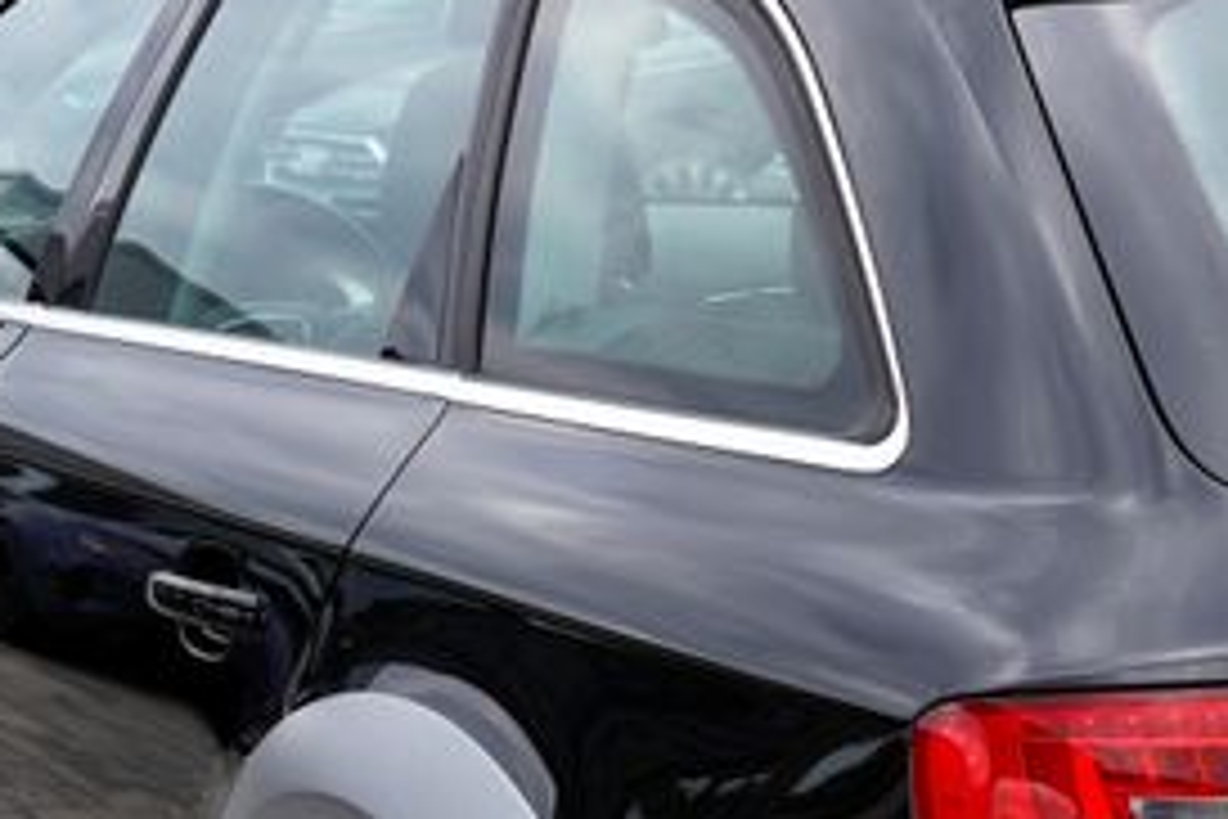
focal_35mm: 120
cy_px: 781
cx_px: 1345
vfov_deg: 11.3
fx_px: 4093
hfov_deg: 16.6
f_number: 5.6
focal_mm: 32
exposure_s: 1/160
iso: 100
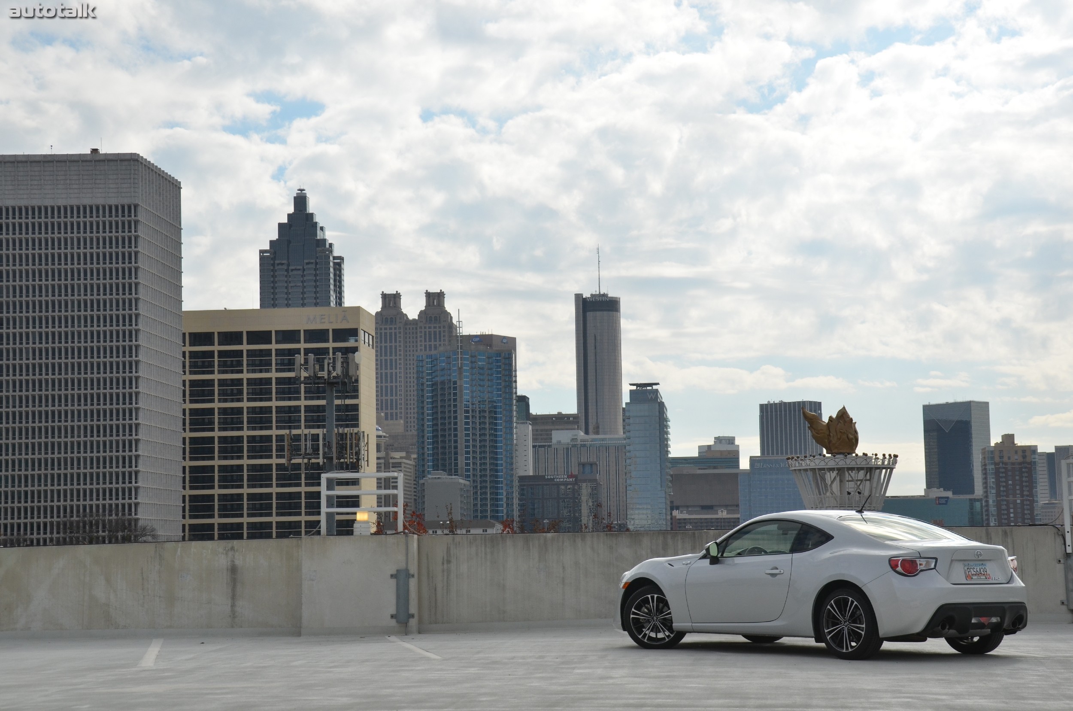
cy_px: 356
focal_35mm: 69
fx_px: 2052
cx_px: 536
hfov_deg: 29.3
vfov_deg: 19.6
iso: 400
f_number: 8
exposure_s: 1/2000
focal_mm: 46
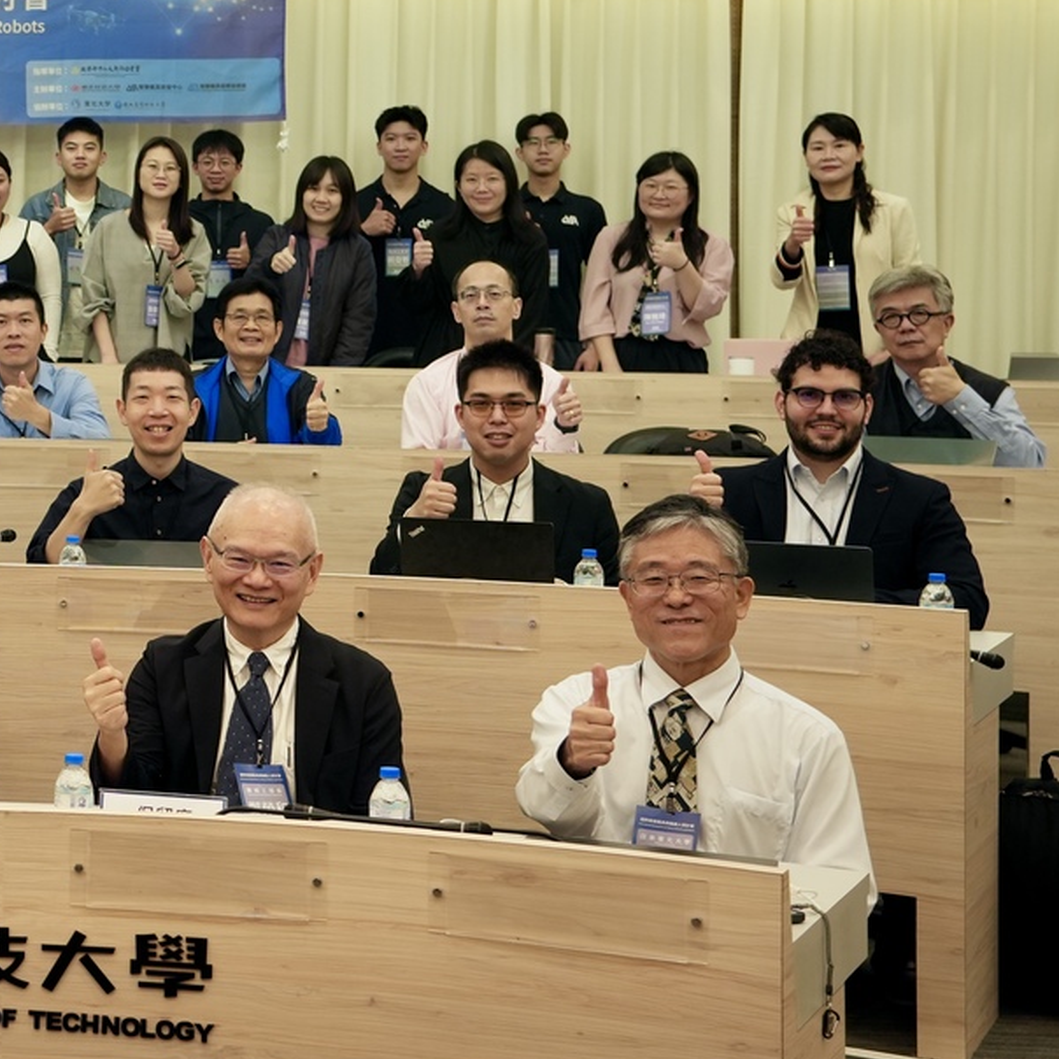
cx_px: -233
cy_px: 321
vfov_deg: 23.5
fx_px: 2527
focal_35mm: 73
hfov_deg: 21.8
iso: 1000
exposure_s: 1/160
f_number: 3.2
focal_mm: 32
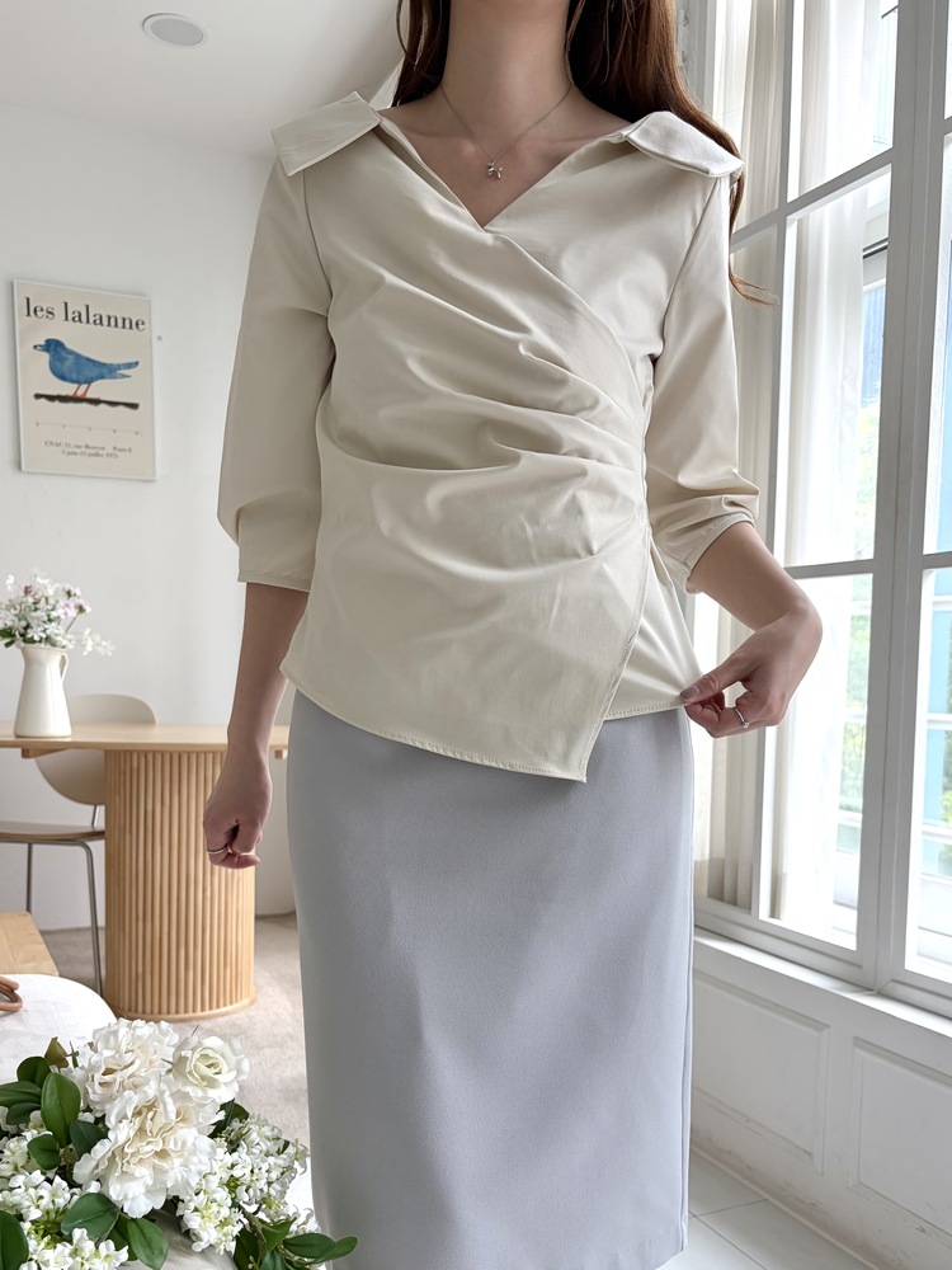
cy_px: 635
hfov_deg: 53.1
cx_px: 476
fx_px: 953
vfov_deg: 67.3
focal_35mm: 26
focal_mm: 5.96
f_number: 1.6
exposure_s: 1/122
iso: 32
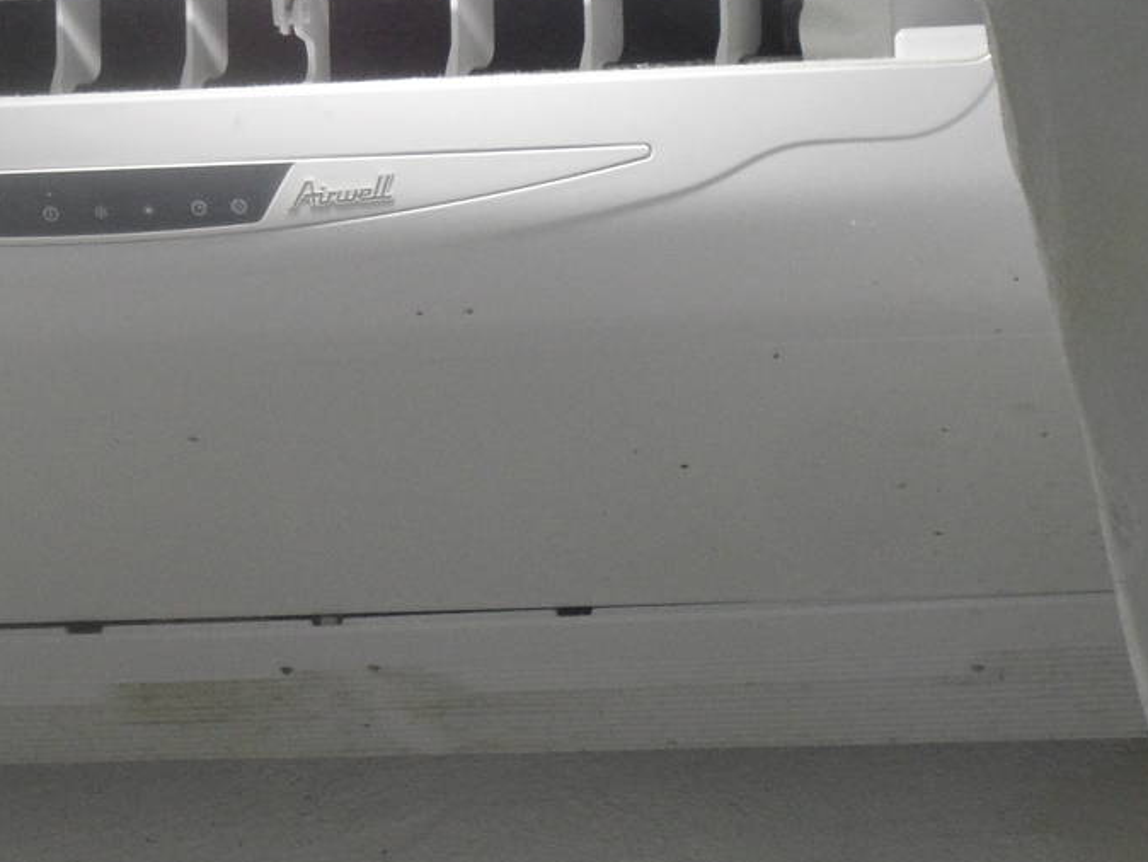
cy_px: 411
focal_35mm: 356
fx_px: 11811
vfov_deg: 4.2
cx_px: 51
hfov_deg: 5.6
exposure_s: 1/60
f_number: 4.4
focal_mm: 24.6
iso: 160
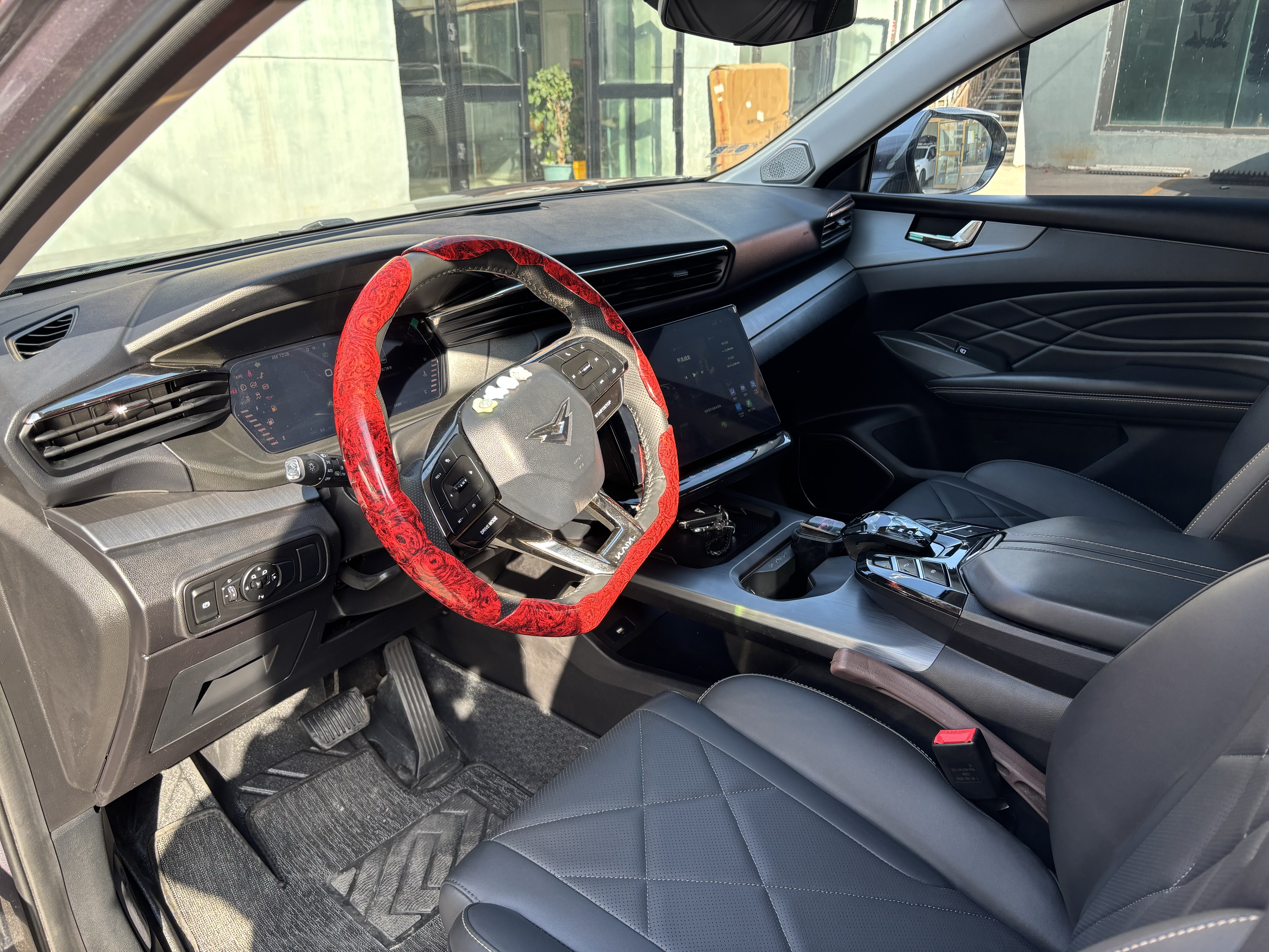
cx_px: 634
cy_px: 476
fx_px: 953
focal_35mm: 26
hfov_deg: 67.3
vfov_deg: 53.1
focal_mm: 5.96
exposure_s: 1/121
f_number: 1.6
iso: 32
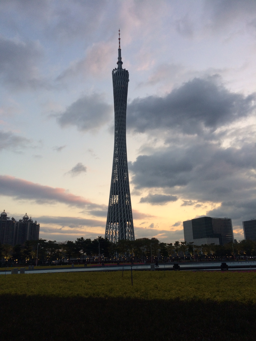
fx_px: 286
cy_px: 170
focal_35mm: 29
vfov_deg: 61.7
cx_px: 128
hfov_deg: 48.2
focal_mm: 4.15
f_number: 2.2
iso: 32
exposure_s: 1/216
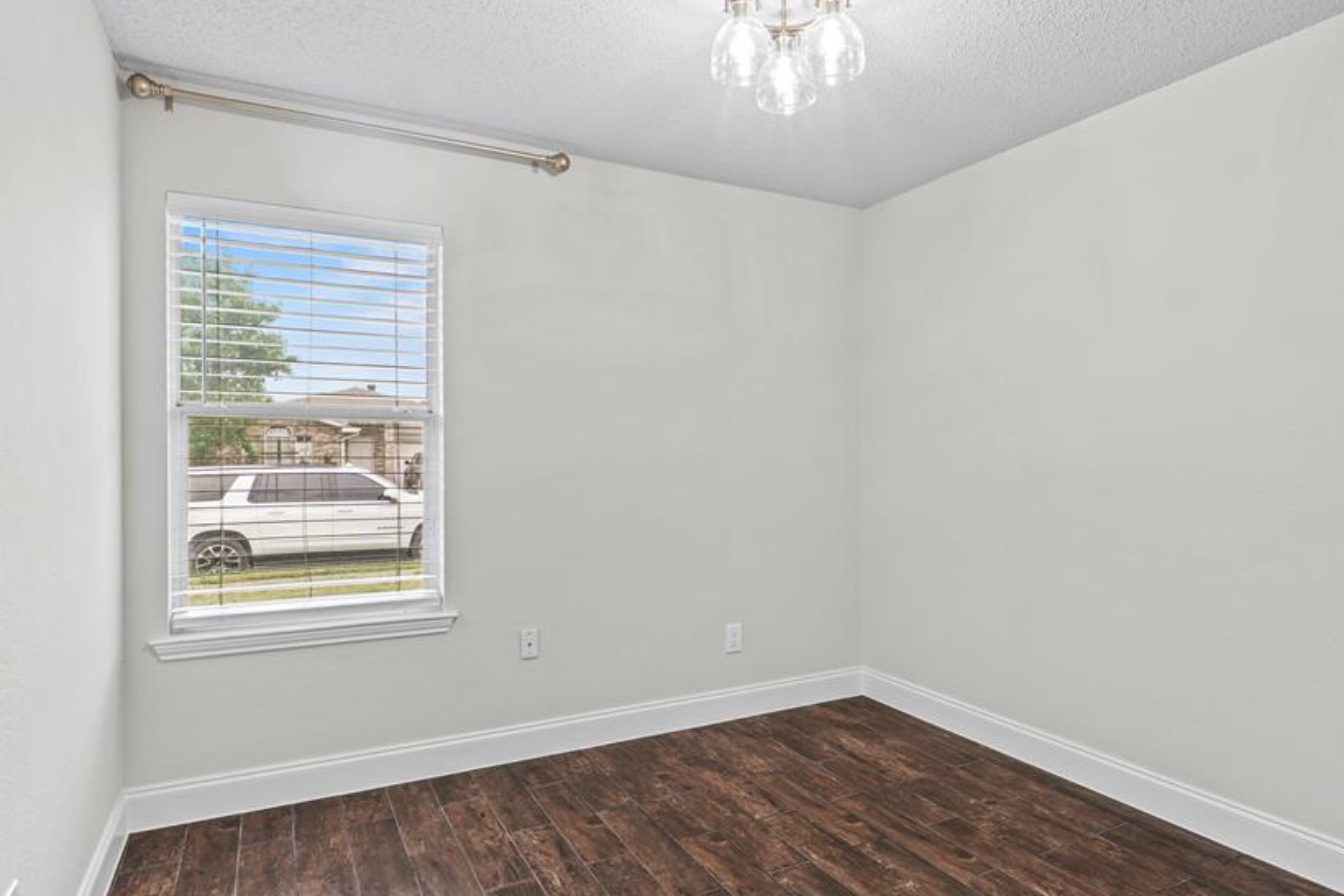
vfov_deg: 60.3
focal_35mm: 21
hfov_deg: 82.1
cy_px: 418
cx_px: 719
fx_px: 770
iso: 125
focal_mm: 11
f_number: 8
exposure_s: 1/1.67
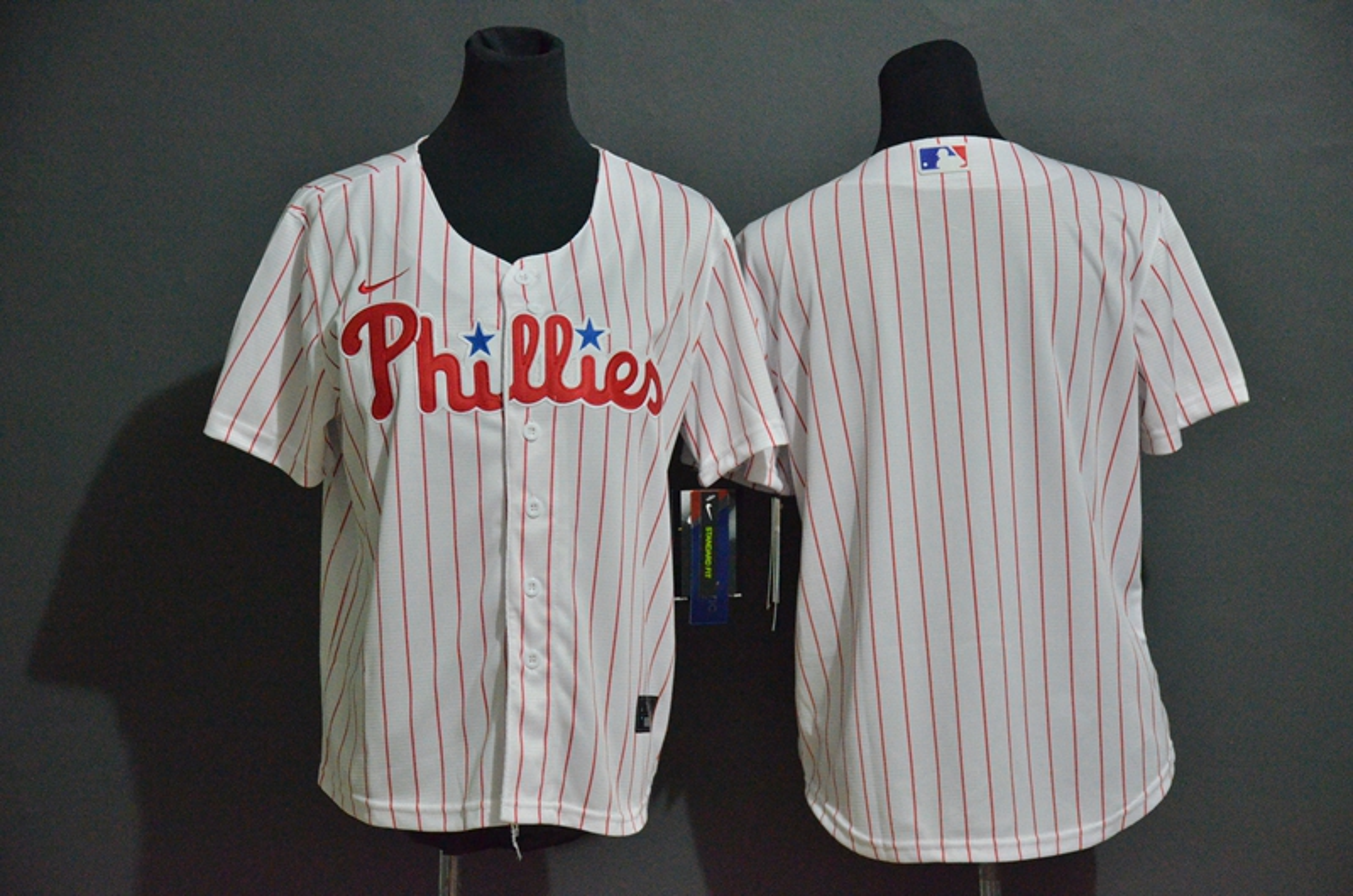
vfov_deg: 14.6
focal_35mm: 93
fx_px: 3488
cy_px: 448
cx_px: 676
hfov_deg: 22.0
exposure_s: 1/60
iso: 4000
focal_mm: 62
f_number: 5
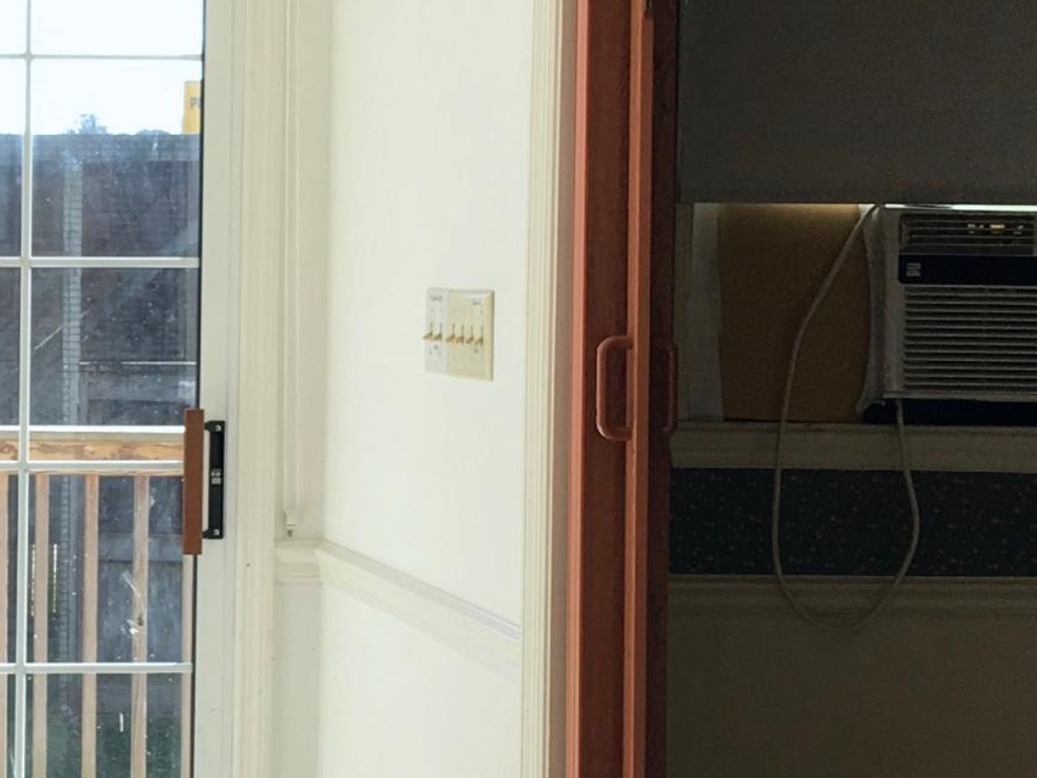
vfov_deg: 14.5
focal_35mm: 102
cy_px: 400
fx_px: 3056
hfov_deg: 18.5
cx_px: -128
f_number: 2.2
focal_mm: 4.15
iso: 25
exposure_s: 1/200
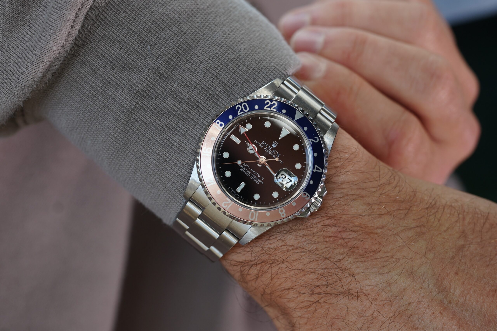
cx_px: 248
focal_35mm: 105
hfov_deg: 19.5
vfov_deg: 13.0
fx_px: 1448
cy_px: 166
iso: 200
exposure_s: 1/125
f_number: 5
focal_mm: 70
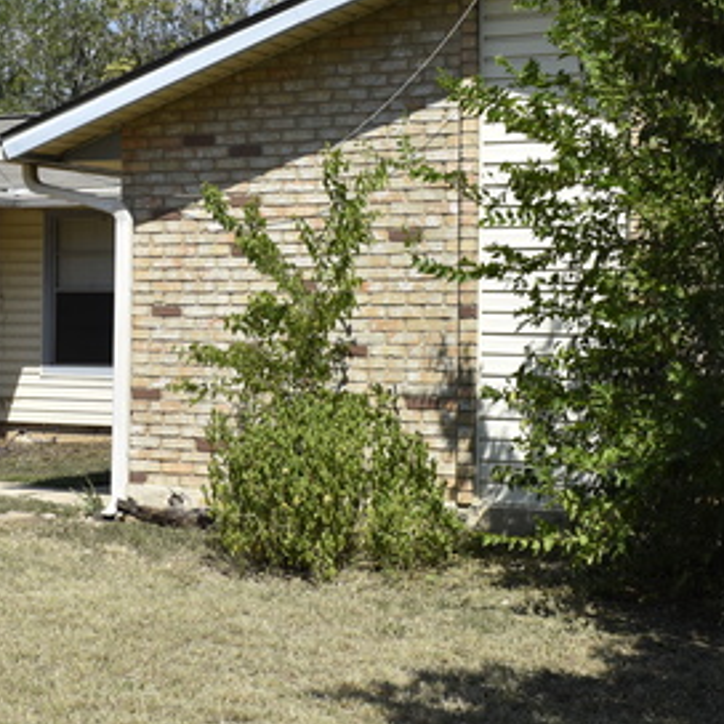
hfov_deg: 23.6
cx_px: 149
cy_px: 313
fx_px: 1704
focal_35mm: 72
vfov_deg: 24.0
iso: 100
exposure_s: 1/320
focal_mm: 24
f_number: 9
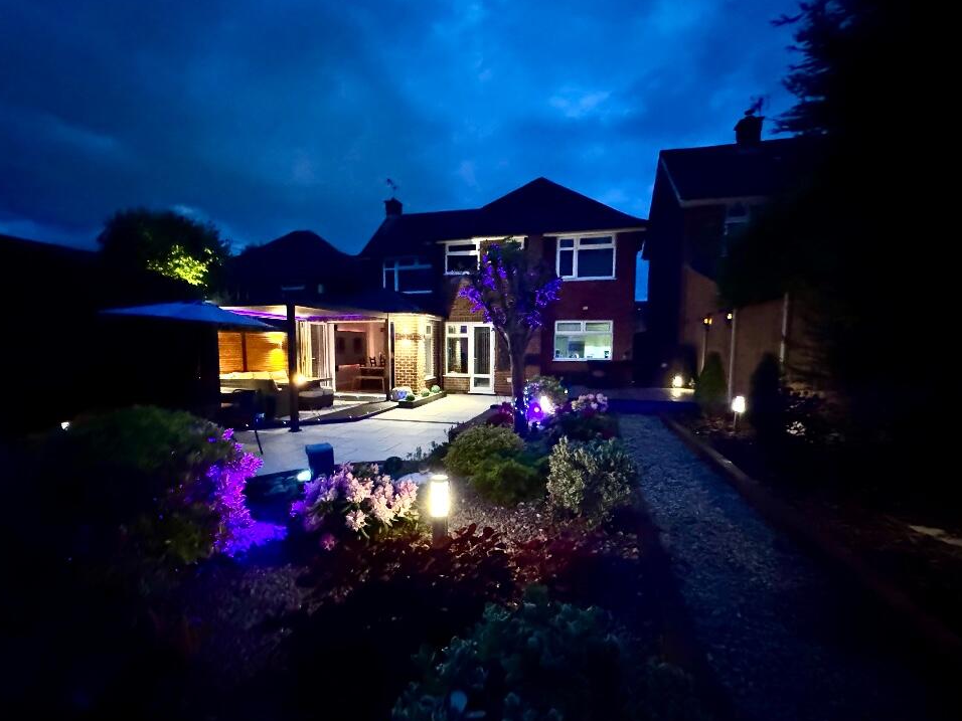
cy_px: 380
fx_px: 417
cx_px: 475
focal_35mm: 15
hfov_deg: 98.2
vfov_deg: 81.7
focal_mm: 2.22
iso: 2500
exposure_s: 1/25
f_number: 2.2
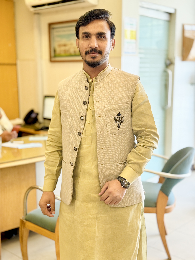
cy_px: 130
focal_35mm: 48
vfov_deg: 39.7
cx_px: 98
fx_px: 361
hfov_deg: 30.3
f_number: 1.78
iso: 125
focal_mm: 6.86
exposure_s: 1/50
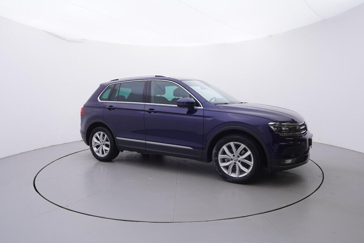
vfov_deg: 54.0
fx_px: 238
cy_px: 127
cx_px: 179
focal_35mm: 24
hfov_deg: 74.9
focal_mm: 15
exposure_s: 1/80
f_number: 5
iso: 200
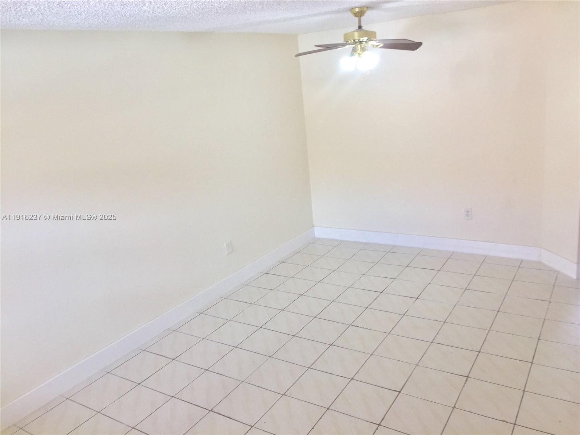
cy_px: 218
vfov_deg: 48.2
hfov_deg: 61.7
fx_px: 486
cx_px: 290
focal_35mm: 29
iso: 40
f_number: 2.2
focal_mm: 4.15
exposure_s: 1/60
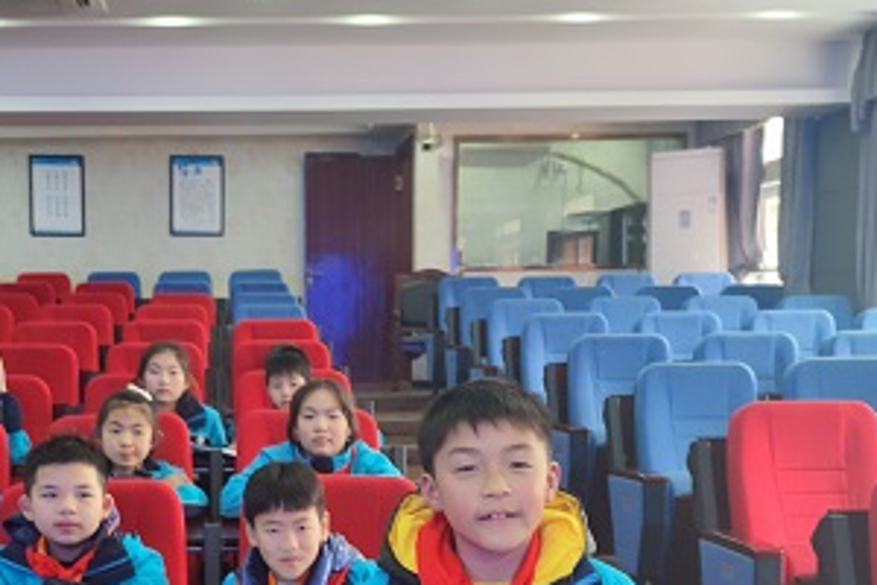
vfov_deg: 26.6
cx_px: 251
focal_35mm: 50
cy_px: 450
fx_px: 1218
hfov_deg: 38.8
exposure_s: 1/50
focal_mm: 6.72
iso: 91
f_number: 1.69
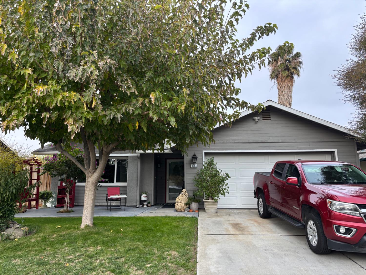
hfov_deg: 67.3
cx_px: 183
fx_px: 275
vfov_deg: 53.1
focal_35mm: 26
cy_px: 138
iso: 50
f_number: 1.6
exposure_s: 1/180
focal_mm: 5.96
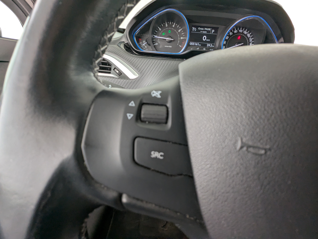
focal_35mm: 16
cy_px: 120
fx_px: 147
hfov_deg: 94.4
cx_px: 159
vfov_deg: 78.2
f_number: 2.2
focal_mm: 2.35
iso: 190
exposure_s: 1/64.5
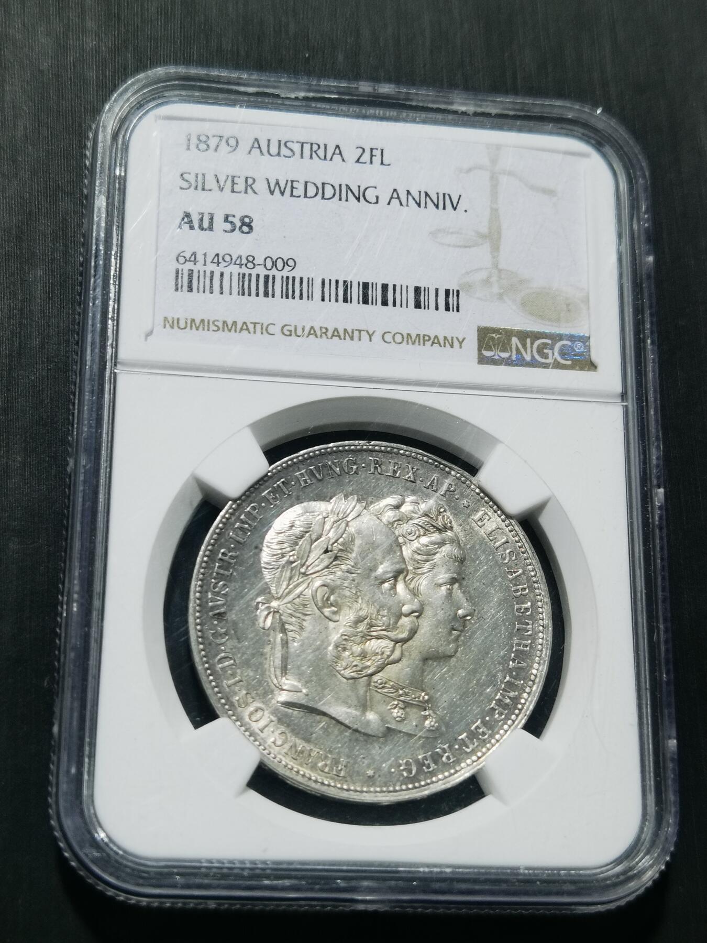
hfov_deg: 24.8
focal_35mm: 59
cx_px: 354
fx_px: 1607
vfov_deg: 32.7
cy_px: 472
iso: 80
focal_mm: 6.67
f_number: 1.9
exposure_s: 1/100
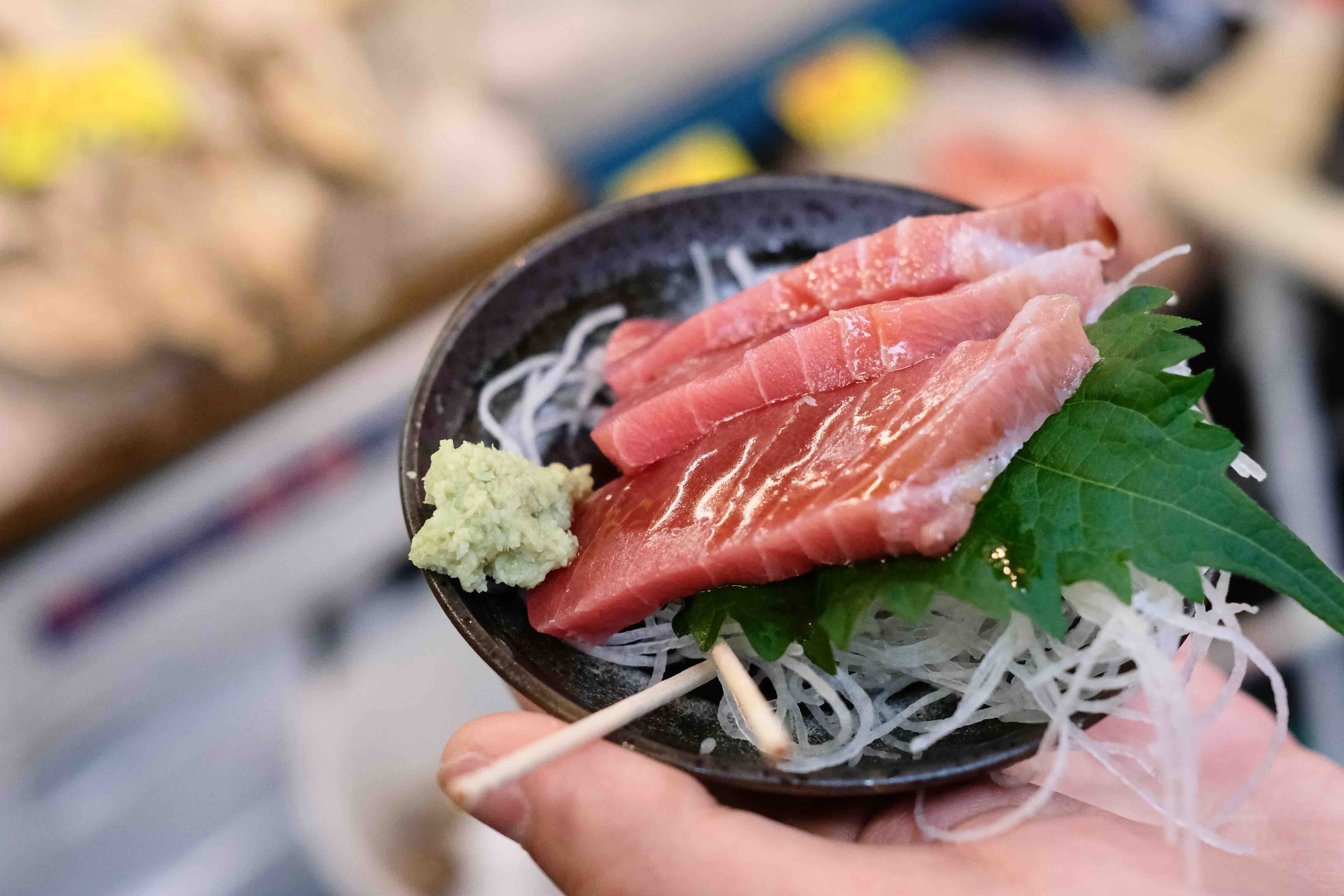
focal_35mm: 46
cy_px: 404
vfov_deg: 29.2
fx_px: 1717
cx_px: 707
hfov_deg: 42.7
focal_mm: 23
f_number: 3.2
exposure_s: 1/1000
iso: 2500
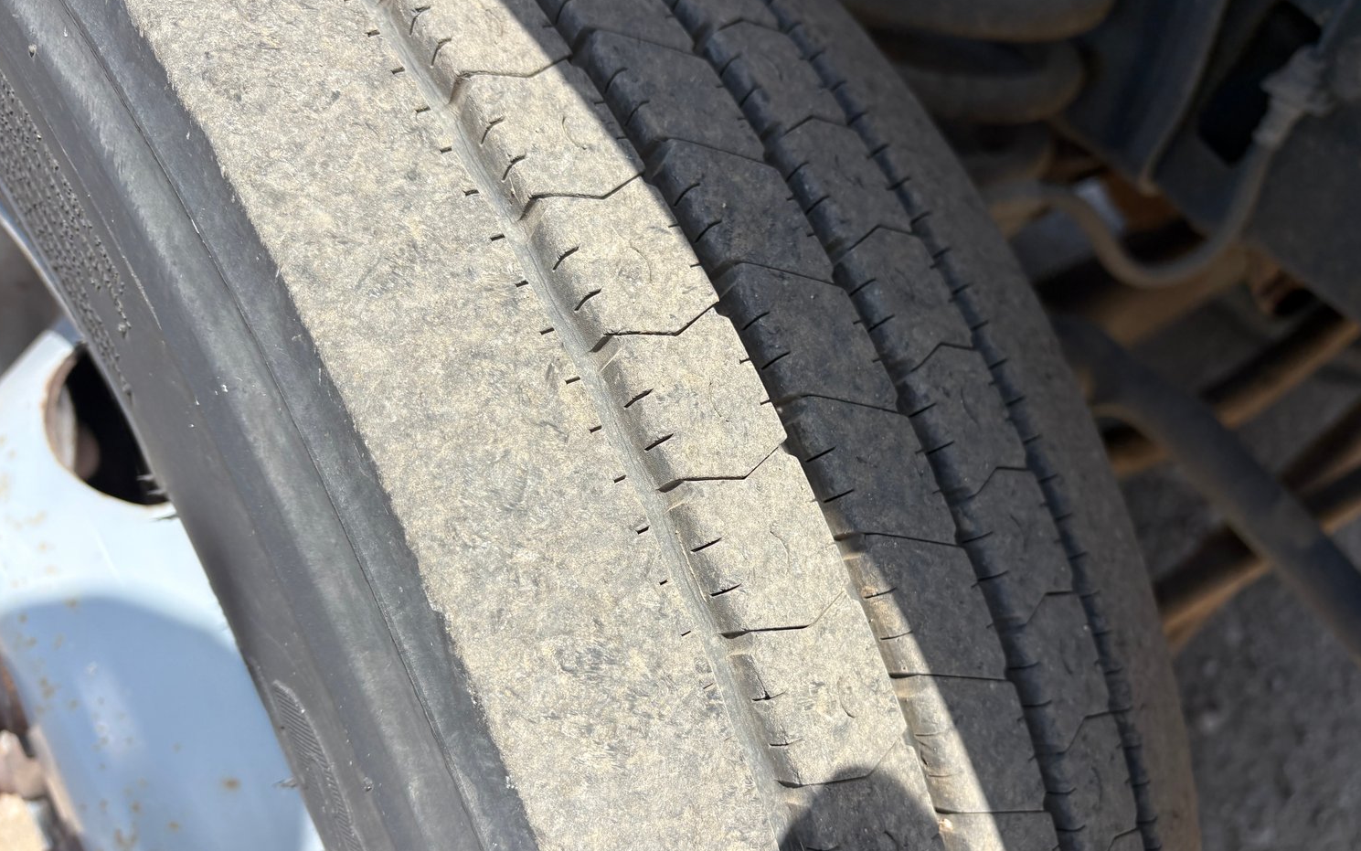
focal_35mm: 28
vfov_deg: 44.5
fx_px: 1039
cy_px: 468
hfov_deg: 66.5
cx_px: 680
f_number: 1.6
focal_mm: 5.96
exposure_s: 1/1117
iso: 50
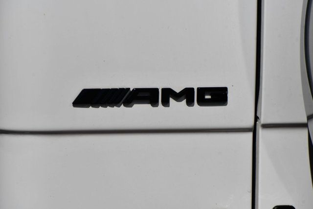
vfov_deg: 4.4
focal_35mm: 315
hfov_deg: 6.5
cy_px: 104
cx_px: 156
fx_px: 2739
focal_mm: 210
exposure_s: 1/800
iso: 100
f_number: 10
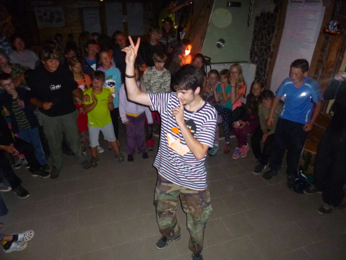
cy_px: 130
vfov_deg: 56.8
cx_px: 173
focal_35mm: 24
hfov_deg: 71.6
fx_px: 240
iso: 400
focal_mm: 4.3
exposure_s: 1/8
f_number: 2.5
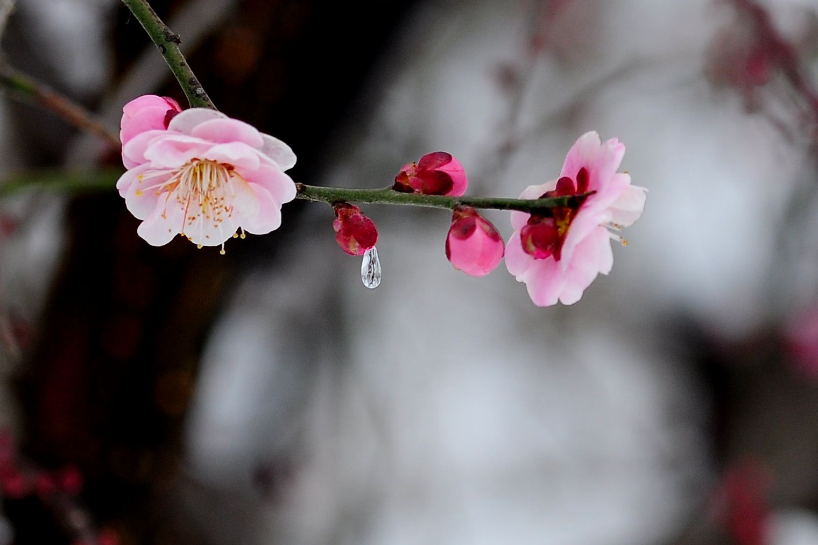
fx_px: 3476
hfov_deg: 13.4
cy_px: 272
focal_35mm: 153
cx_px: 409
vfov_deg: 9.0
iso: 200
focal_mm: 102
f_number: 4.5
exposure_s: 1/640
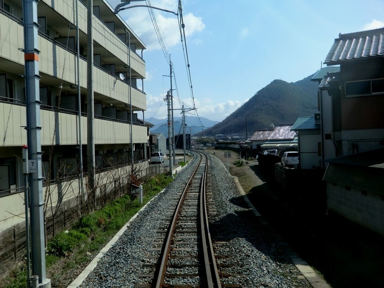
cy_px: 144
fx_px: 377
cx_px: 192
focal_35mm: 34
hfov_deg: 54.0
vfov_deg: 41.8
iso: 64
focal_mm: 6.1
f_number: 3.6
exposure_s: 1/800
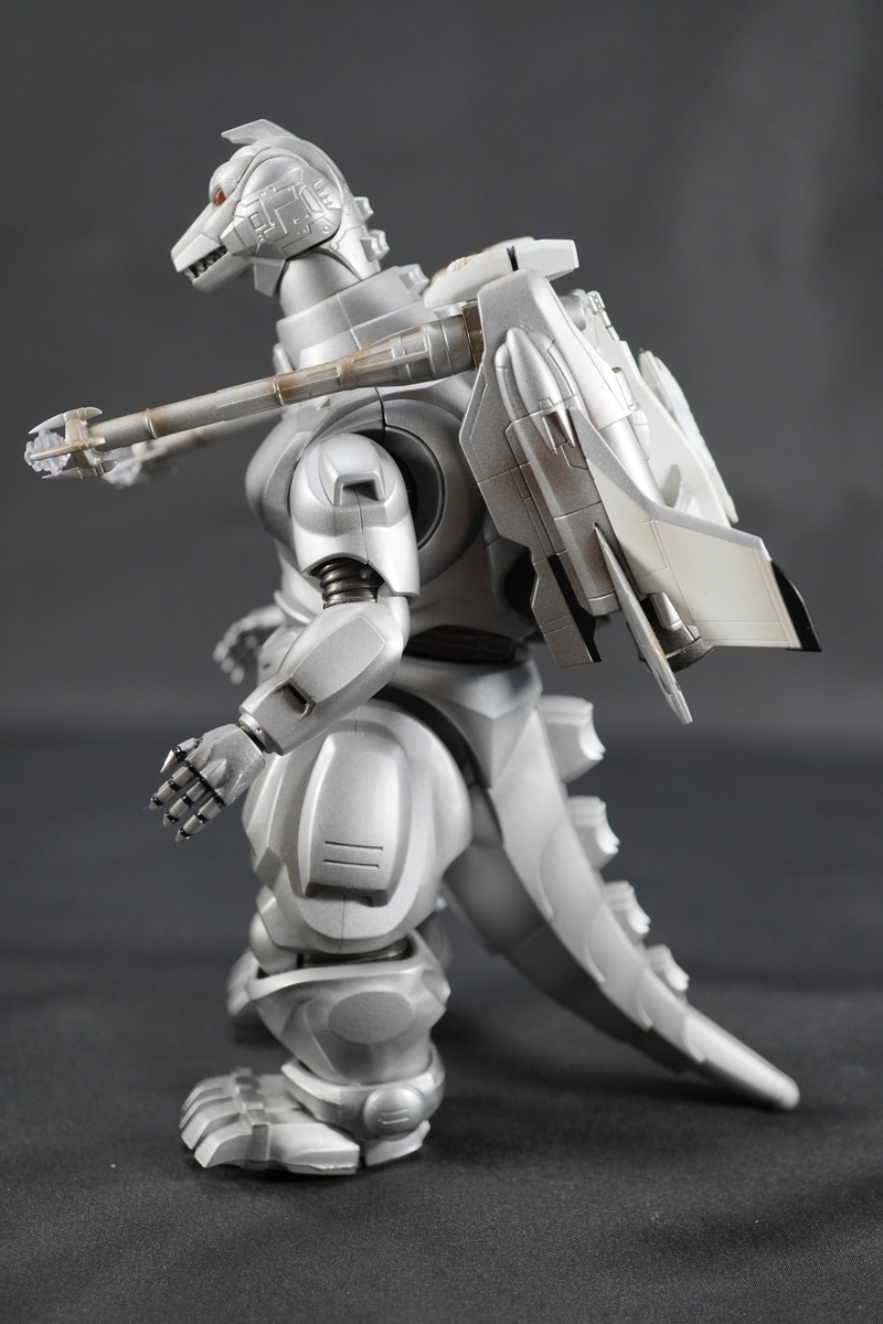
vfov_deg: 43.6
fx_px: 1655
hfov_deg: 29.9
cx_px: 442
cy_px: 662
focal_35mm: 45
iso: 500
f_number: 4
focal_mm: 30
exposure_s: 1/160
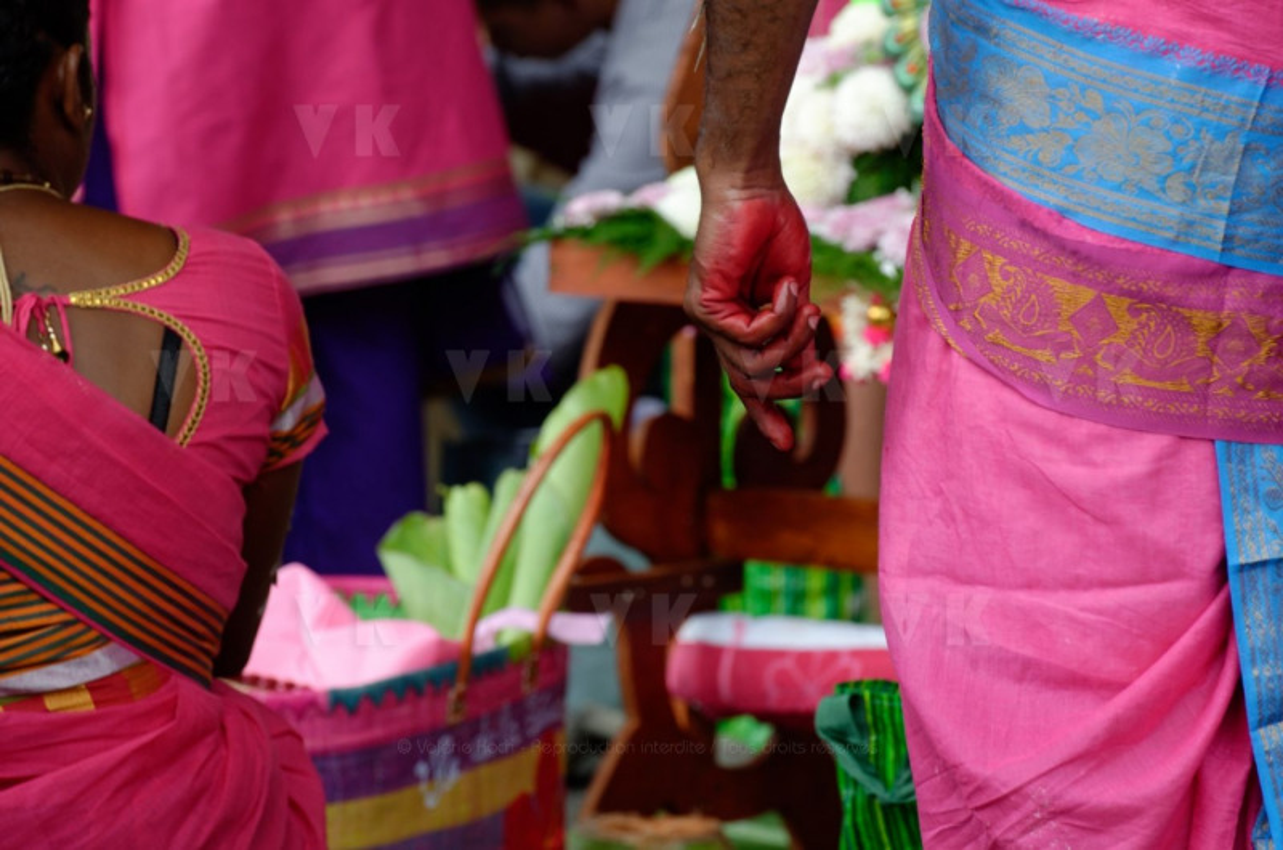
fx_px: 10670
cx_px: 642
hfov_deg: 6.9
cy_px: 425
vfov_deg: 4.6
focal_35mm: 300
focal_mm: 200
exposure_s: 1/200
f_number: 6.3
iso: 250
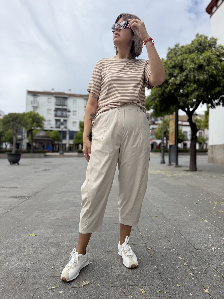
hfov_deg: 56.8
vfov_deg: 71.6
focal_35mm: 24
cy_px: 150
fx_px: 207
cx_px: 112
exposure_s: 1/6173
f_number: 1.78
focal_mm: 6.76
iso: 80
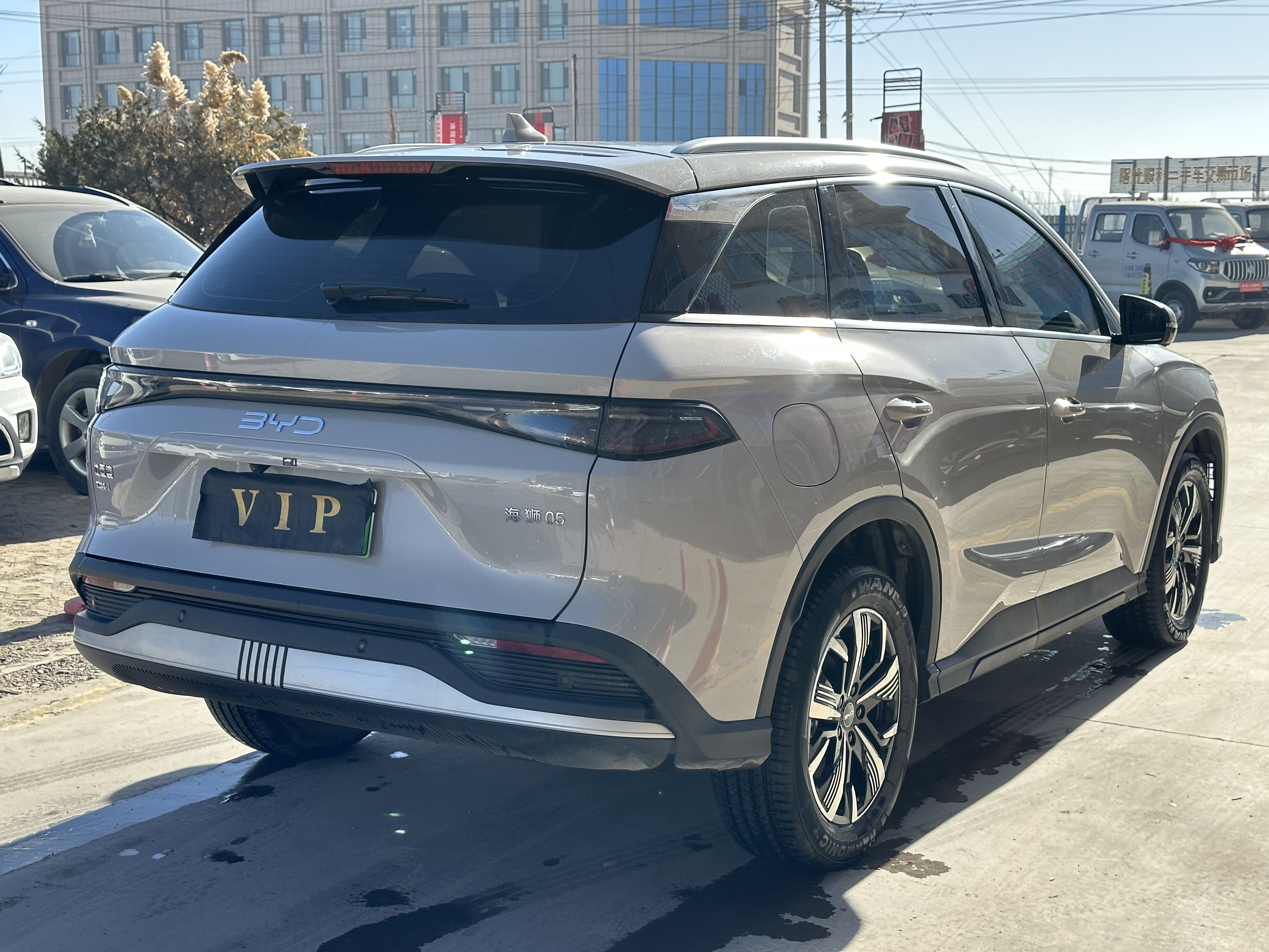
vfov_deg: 30.3
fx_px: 1760
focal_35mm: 48
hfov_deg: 39.7
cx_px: 634
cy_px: 476
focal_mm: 6.86
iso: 64
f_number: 1.78
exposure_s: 1/1227
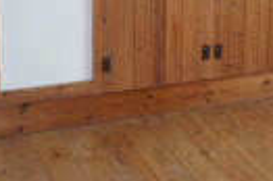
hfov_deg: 23.4
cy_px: -55
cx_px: 152
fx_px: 659
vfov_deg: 15.0
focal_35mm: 87
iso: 200
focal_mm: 16
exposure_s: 1/50
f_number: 2.4
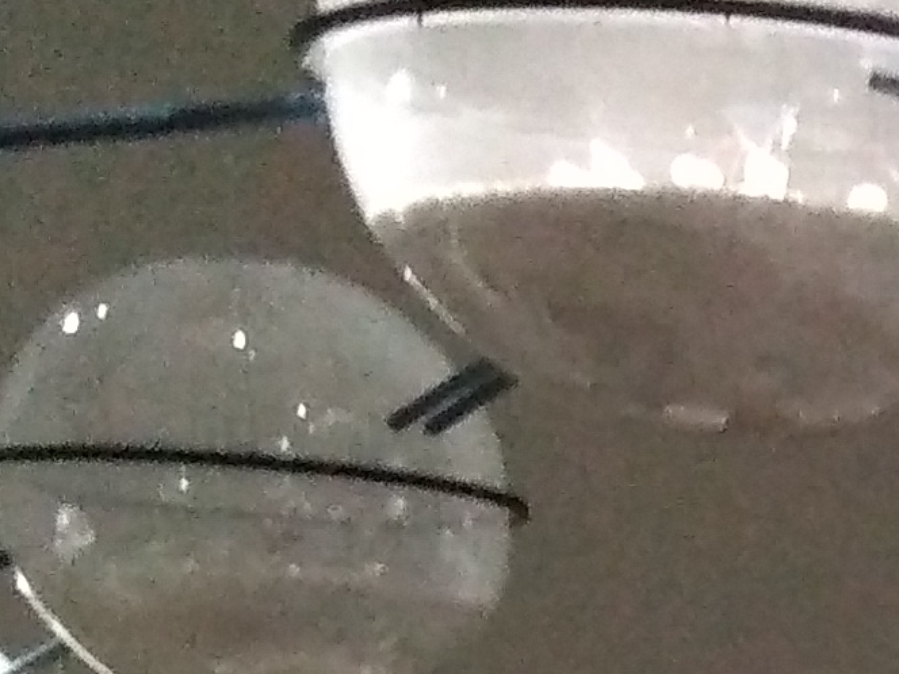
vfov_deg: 8.1
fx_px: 4233
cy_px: 1812
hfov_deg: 10.3
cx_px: 2216
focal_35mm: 163
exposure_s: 1/15
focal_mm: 3.46
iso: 793
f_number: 2.2
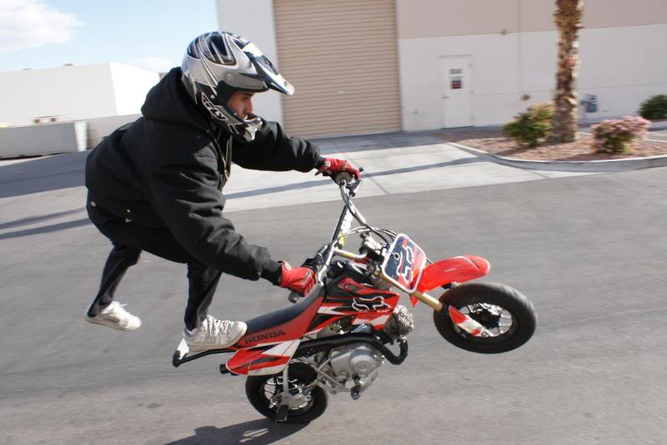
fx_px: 500
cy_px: 222
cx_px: 334
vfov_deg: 47.9
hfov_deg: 67.4
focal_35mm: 27
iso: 200
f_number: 10
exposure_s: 1/160
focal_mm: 18
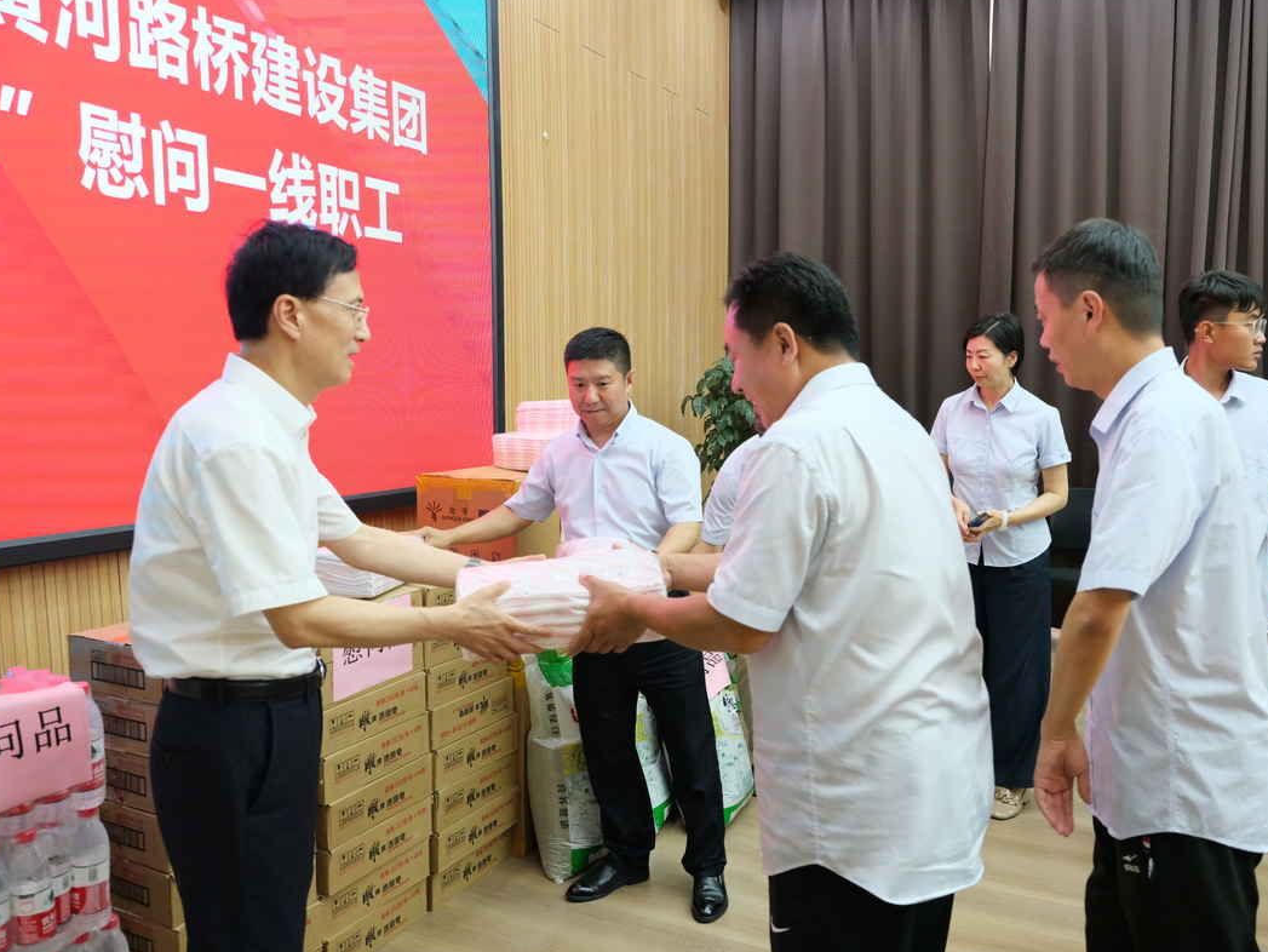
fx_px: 1026
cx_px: 698
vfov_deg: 49.8
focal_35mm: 28
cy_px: 469
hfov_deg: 63.3
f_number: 6.4
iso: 6400
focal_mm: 32
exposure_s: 1/170
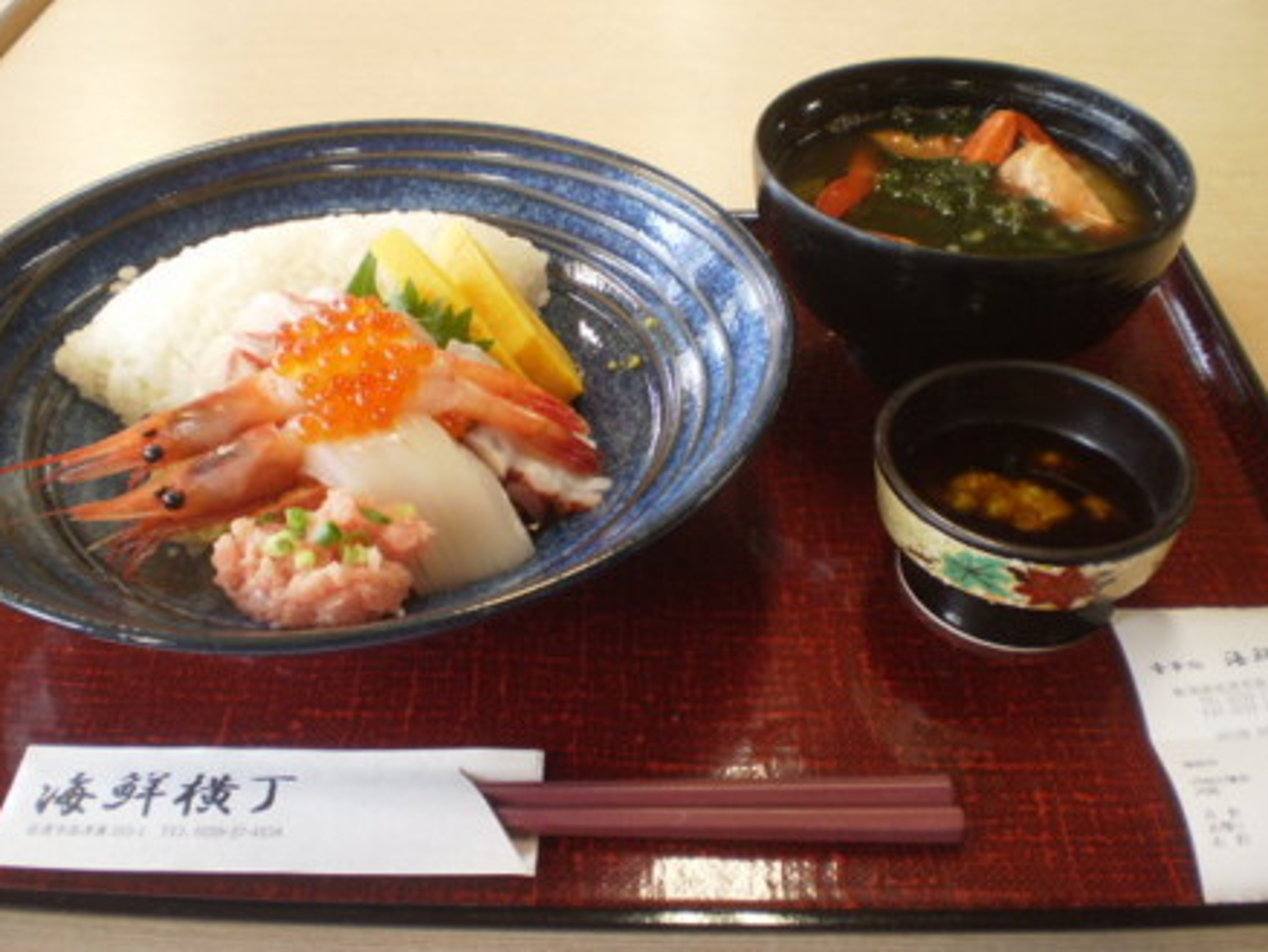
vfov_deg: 38.7
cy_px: 469
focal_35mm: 37
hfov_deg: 50.1
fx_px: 1356
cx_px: 643
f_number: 3.1
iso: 125
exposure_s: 1/30
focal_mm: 6.3
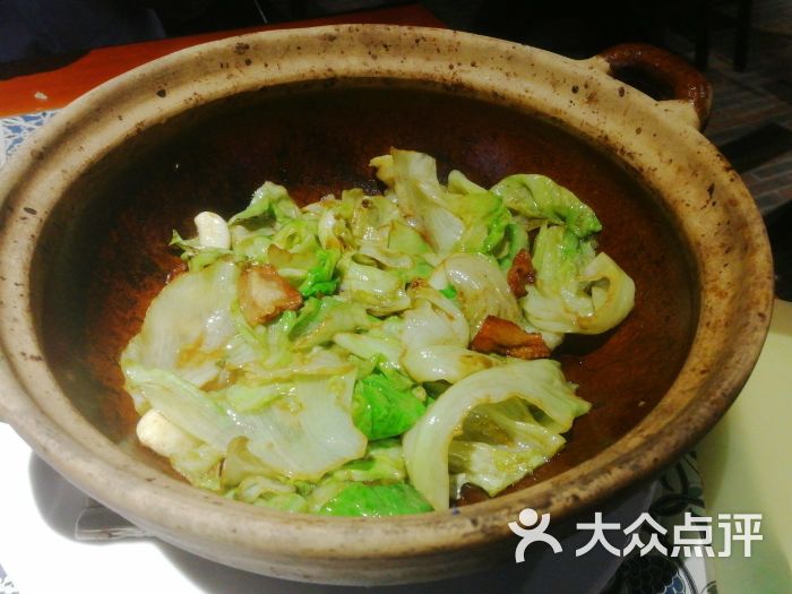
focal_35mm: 27
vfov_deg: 51.4
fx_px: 618
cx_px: 396
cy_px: 297
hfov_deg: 65.3
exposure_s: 1/33.3
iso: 250
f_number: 2.2
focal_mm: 3.95
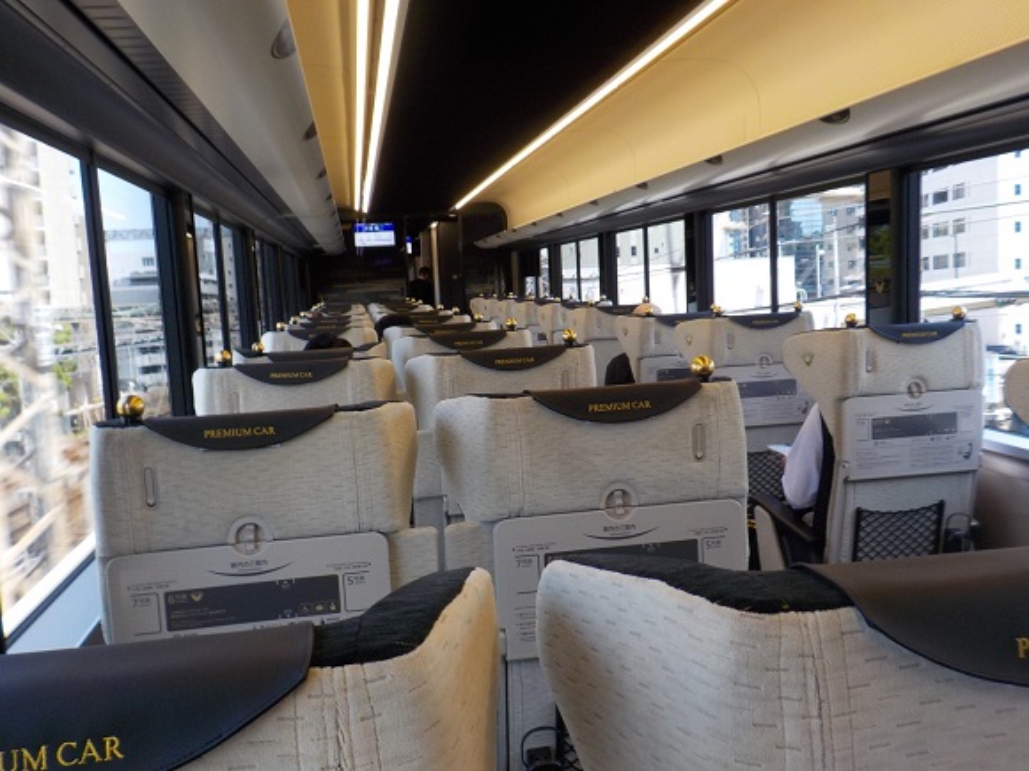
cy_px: 386
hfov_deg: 60.0
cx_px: 514
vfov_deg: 46.8
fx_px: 892
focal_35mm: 30
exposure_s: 1/60
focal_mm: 4.1
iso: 125
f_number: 3.3
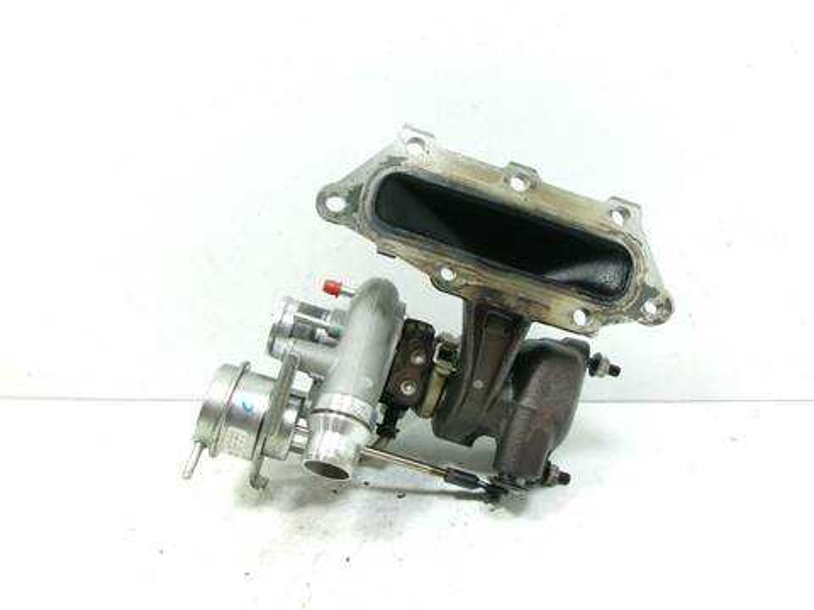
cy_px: 305
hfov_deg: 63.4
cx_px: 407
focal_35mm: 28
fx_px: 658
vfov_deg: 49.7
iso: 384
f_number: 3.9
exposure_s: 1/34
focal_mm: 5.1
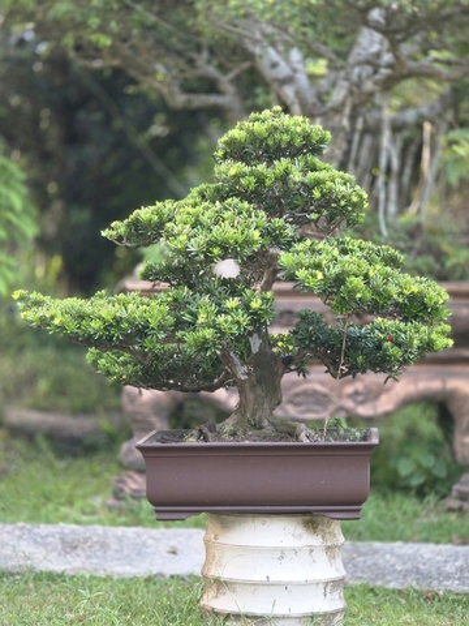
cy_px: 313
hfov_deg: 12.9
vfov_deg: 17.1
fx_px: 2077
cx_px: 234
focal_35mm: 115
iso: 500
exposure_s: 1/33.4
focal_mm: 18.6
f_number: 3.4
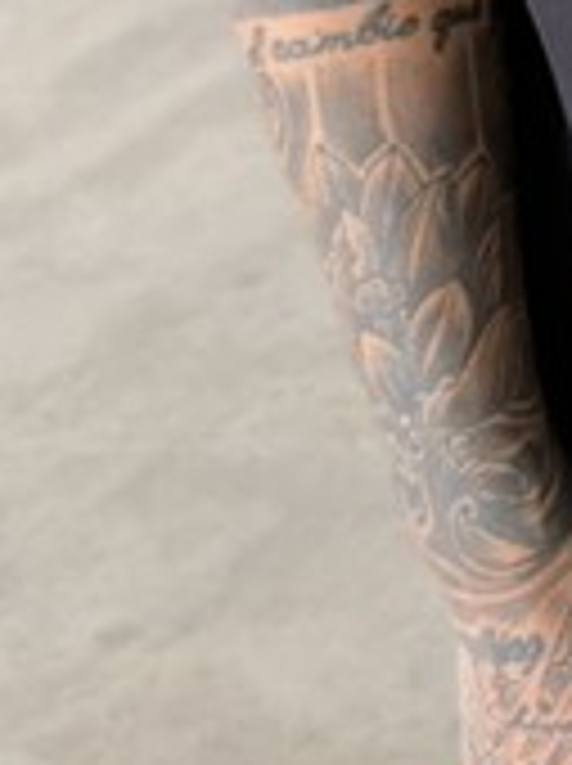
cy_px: -180
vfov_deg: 16.6
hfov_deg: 12.0
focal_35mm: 113
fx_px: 2496
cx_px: 1054
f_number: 1.78
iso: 80
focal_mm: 6.76
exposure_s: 1/121
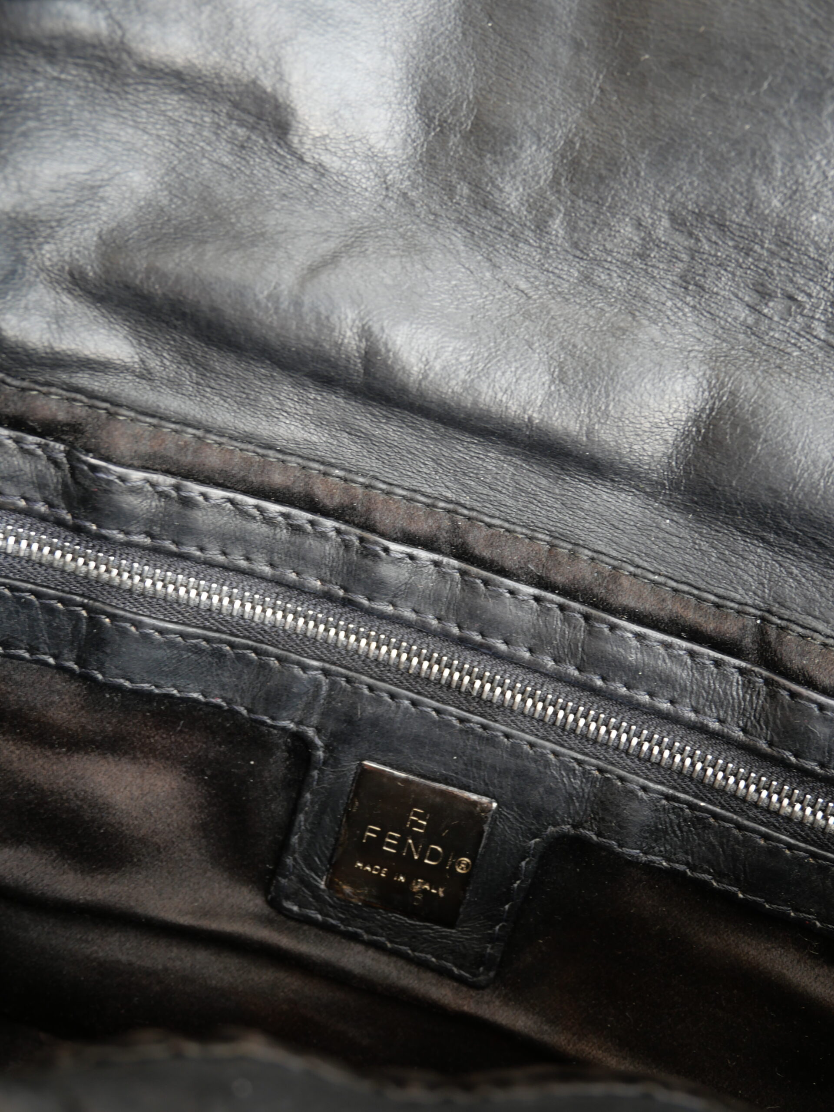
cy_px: 556
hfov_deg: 44.2
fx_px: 1028
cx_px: 417
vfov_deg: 56.8
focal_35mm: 32
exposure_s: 1/60
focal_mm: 16
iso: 200
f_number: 4
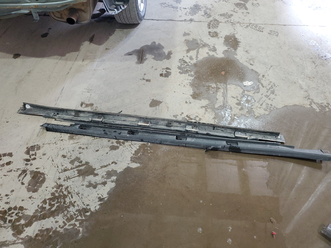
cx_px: 166
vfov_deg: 53.1
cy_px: 124
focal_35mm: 26
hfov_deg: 67.3
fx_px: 249
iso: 149
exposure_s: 1/60.2
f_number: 1.5
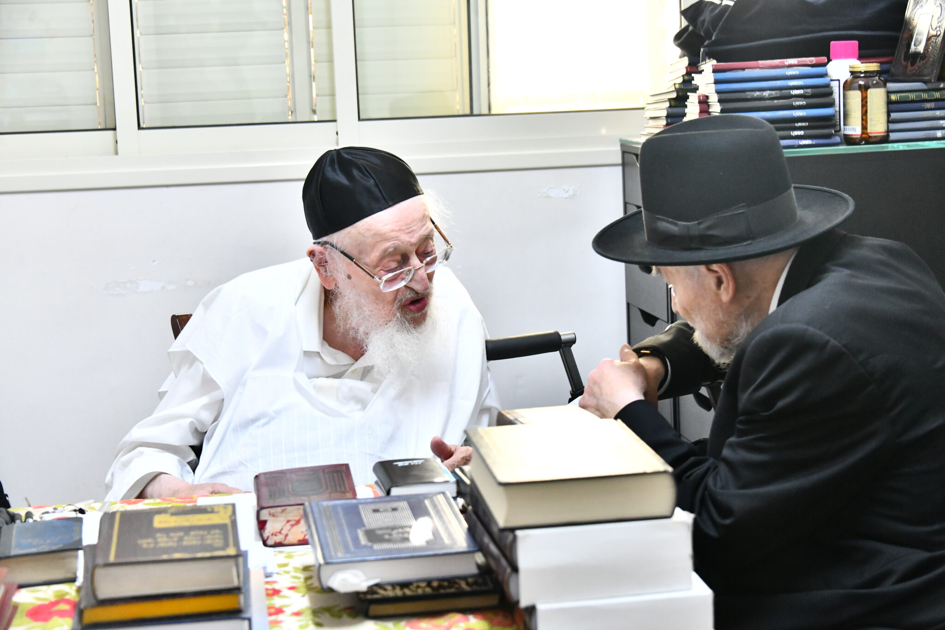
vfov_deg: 20.0
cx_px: 472
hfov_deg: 29.7
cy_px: 315
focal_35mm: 68
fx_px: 1785
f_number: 5.6
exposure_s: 1/80
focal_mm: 68
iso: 4000
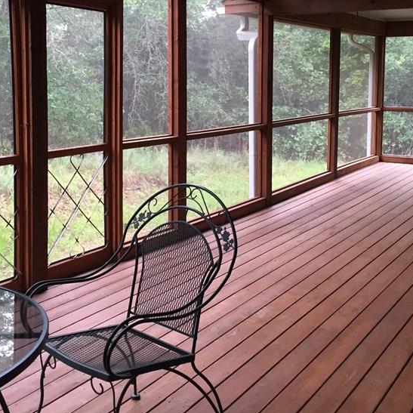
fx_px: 648
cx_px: 189
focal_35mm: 48
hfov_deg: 35.3
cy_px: 132
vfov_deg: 35.0
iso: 40
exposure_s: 1/30
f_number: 2.2
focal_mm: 4.15
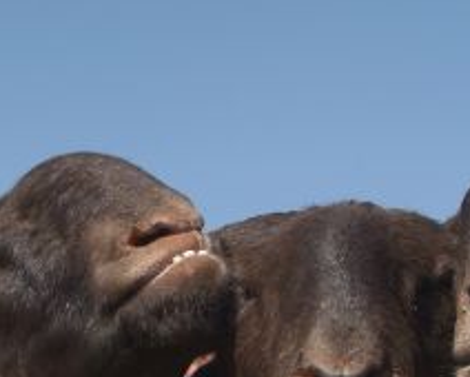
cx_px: 315
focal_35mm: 138
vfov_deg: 10.9
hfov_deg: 13.9
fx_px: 1921
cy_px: 516
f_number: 9.5
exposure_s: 1/350
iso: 200
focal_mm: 26
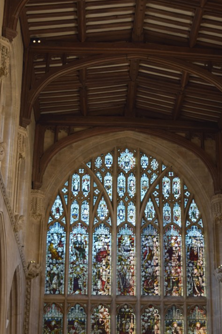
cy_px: 182
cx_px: 145
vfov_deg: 26.0
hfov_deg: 17.4
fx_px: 722
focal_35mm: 78
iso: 280
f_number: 4.8
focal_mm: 36
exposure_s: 1/60
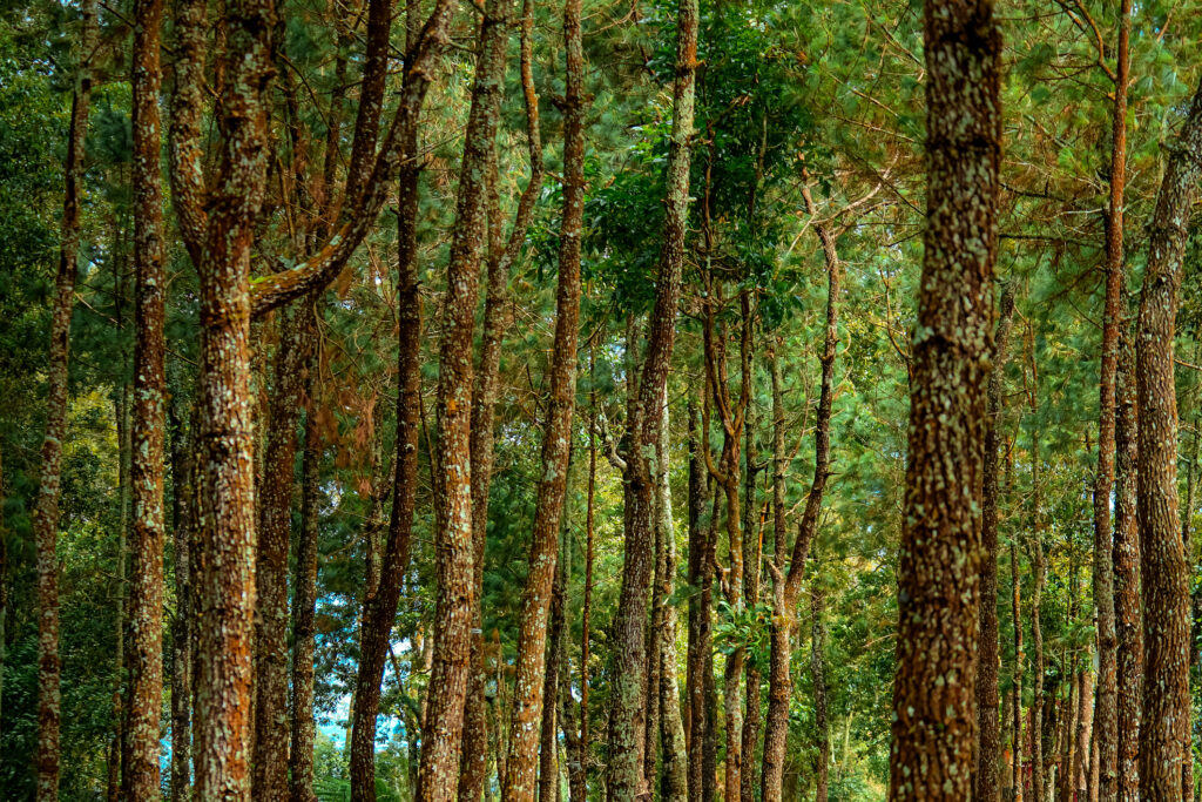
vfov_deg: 19.5
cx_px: 601
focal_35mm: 70
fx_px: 2337
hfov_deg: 28.8
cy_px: 401
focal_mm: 70
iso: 50
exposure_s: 1/100
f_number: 4
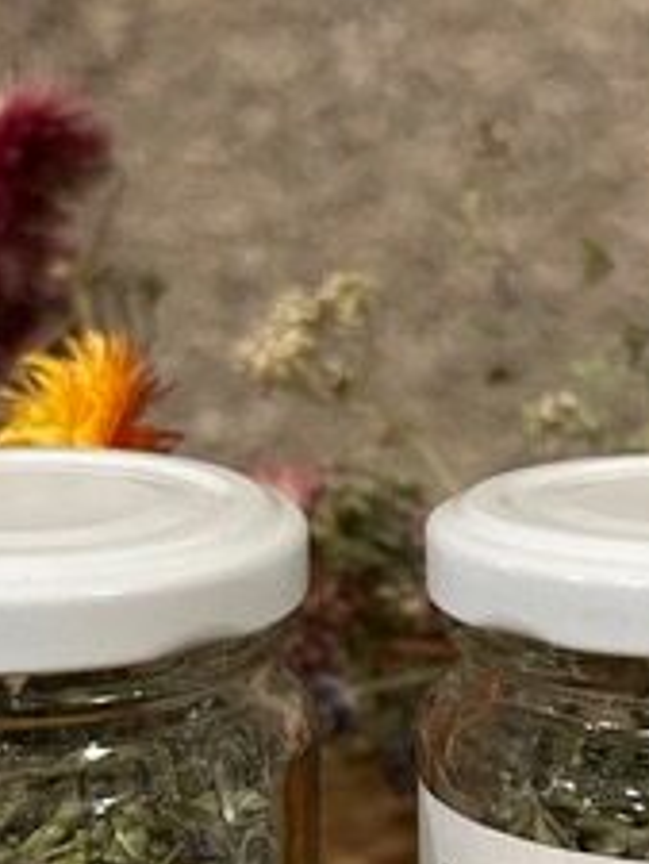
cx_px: 399
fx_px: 1848
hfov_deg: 19.9
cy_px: 607
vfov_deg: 26.1
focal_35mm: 74
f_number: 1.5
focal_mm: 5.7
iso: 500
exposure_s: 1/60
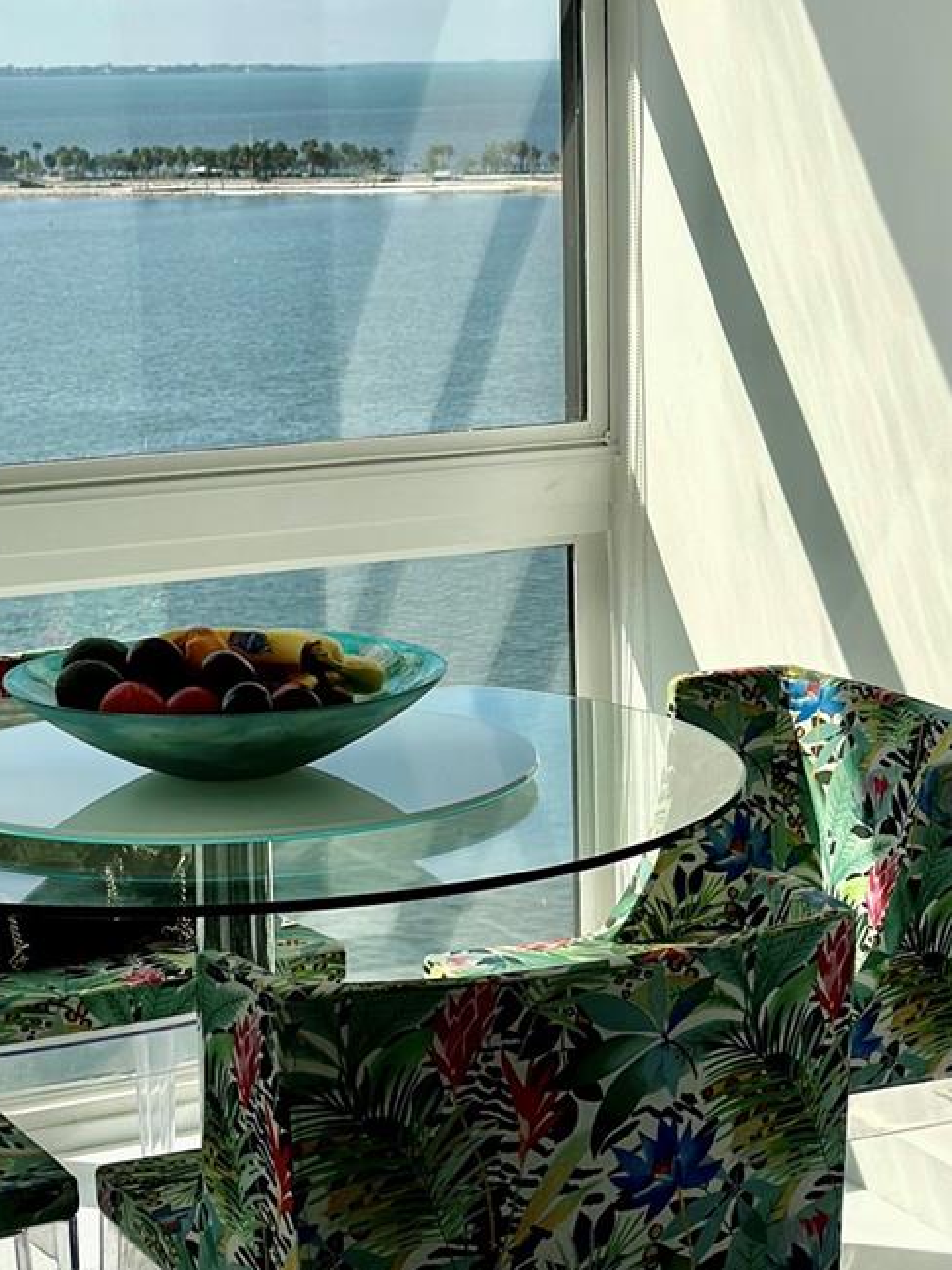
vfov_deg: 22.0
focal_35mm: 89
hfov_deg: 16.6
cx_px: 520
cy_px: 546
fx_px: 3265
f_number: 1.78
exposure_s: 1/4184
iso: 100
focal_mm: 6.86
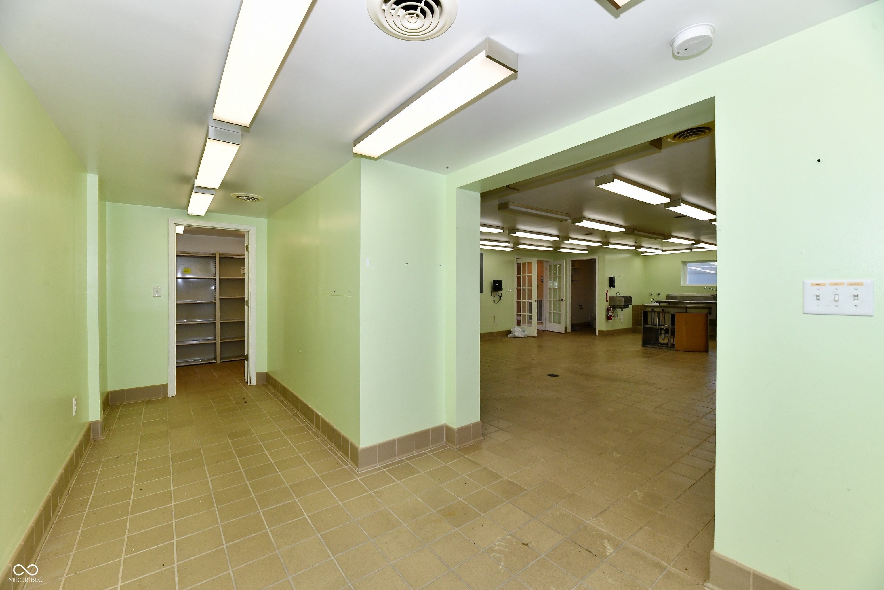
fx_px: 344
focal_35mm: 14
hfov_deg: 104.3
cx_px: 442
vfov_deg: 81.2
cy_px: 295
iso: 1000
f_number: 9
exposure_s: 1/250
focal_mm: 14
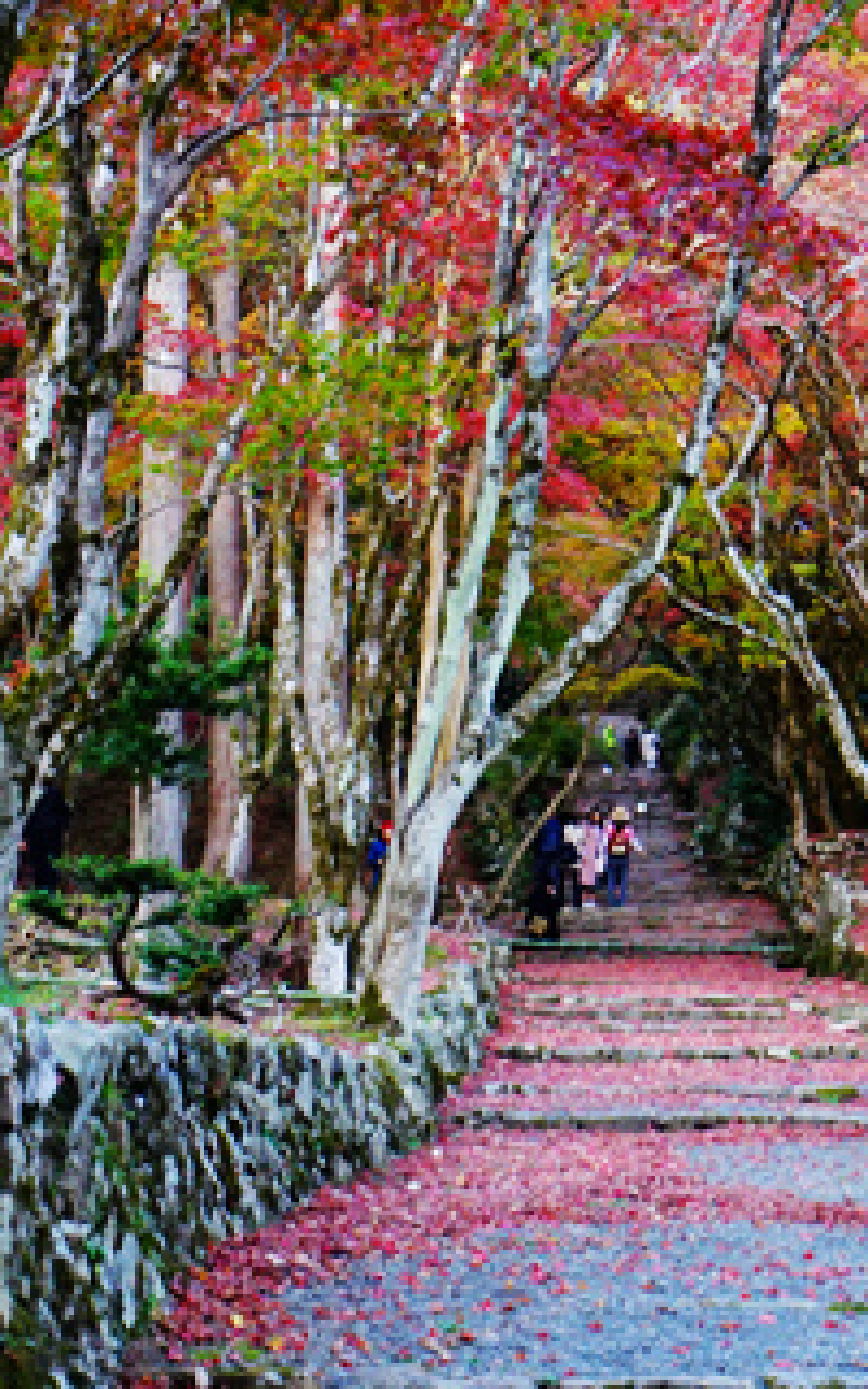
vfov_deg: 21.4
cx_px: 864
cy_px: 853
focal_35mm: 97
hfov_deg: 13.3
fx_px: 3671
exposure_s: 1/60
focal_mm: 35
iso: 1600
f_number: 4
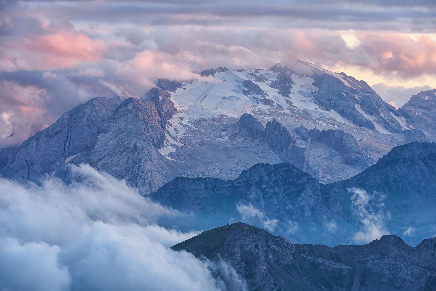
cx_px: 218
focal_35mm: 135
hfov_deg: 15.2
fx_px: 1636
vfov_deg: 10.2
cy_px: 146
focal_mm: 135
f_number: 7.1
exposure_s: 1/80
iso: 400
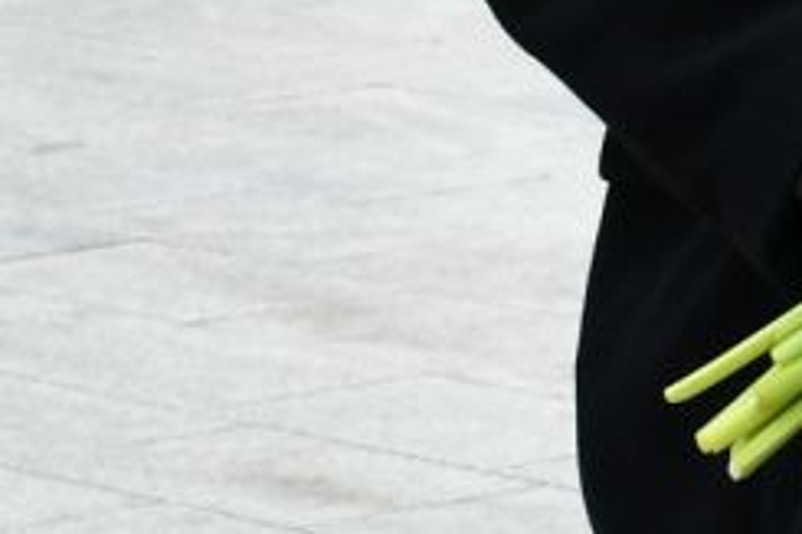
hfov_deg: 5.5
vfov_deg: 3.8
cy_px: -172
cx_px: 2075
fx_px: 8037
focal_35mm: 361
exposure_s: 1/250
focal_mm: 35
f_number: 8
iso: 200
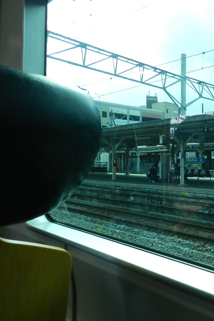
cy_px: 160
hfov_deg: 38.0
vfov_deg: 58.7
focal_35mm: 32
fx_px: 285
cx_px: 198
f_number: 3.4
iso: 160
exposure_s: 1/160
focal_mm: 4
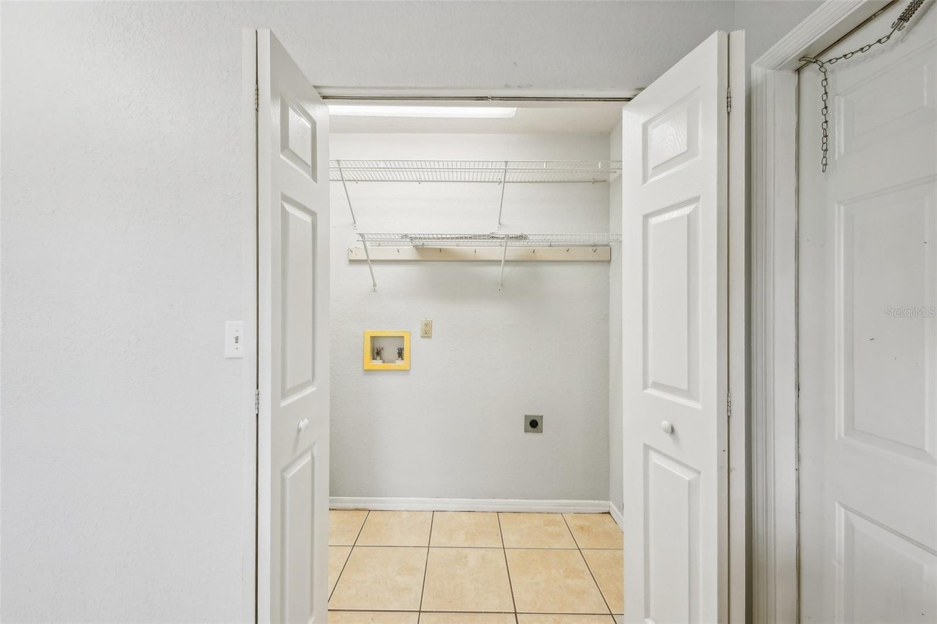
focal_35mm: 13
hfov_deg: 108.3
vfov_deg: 85.4
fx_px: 338
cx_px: 468
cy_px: 312
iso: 400
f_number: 8
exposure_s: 1/30
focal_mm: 13
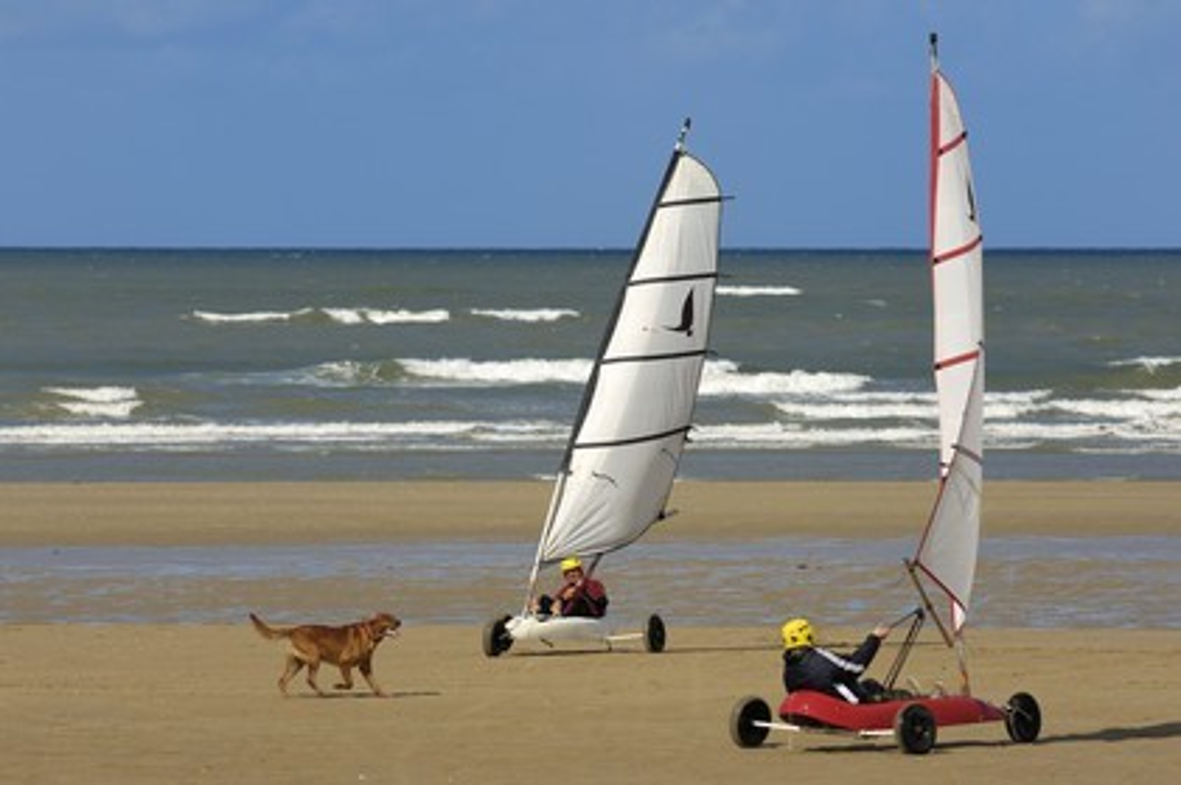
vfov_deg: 5.7
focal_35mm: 240
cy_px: 392
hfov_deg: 8.6
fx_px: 7867
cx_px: 590
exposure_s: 1/640
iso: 100
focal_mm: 160
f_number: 5.3
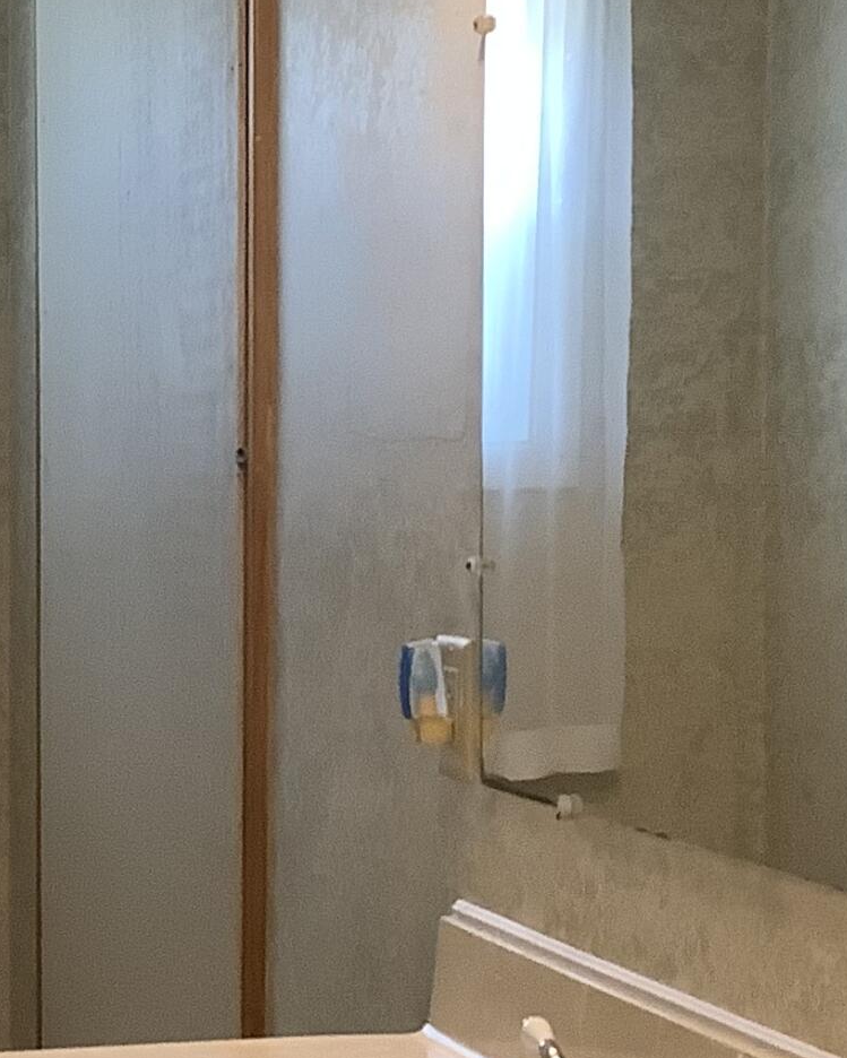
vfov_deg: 19.8
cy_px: 573
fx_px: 3039
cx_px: 188
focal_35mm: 97
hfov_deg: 15.8
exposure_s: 1/60
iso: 200
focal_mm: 3.3
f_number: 2.4
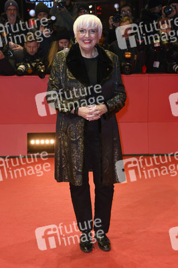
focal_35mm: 56
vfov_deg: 35.7
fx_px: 416
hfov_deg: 24.2
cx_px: 89
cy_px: 134
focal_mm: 56
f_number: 4.5
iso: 800
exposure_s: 1/250
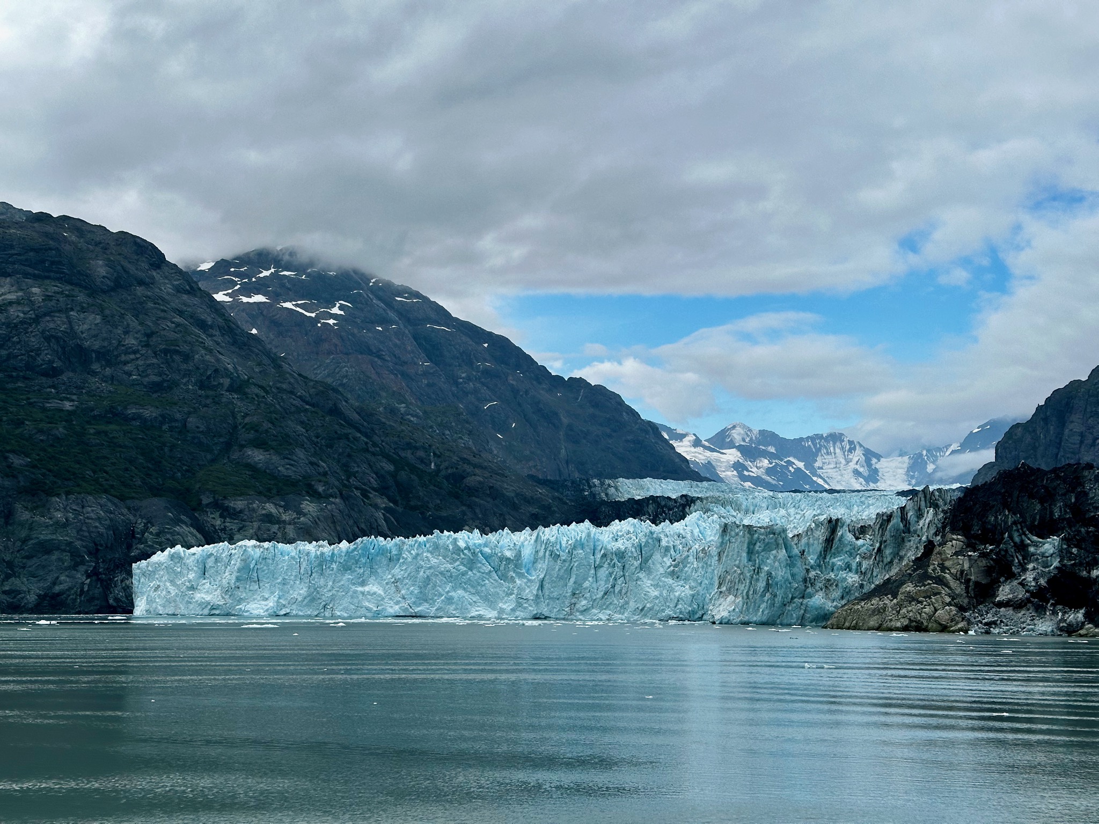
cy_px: 412
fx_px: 1524
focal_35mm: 48
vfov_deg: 30.3
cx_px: 550
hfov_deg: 39.7
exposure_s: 1/3367
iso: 64
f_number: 1.78
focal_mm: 6.86
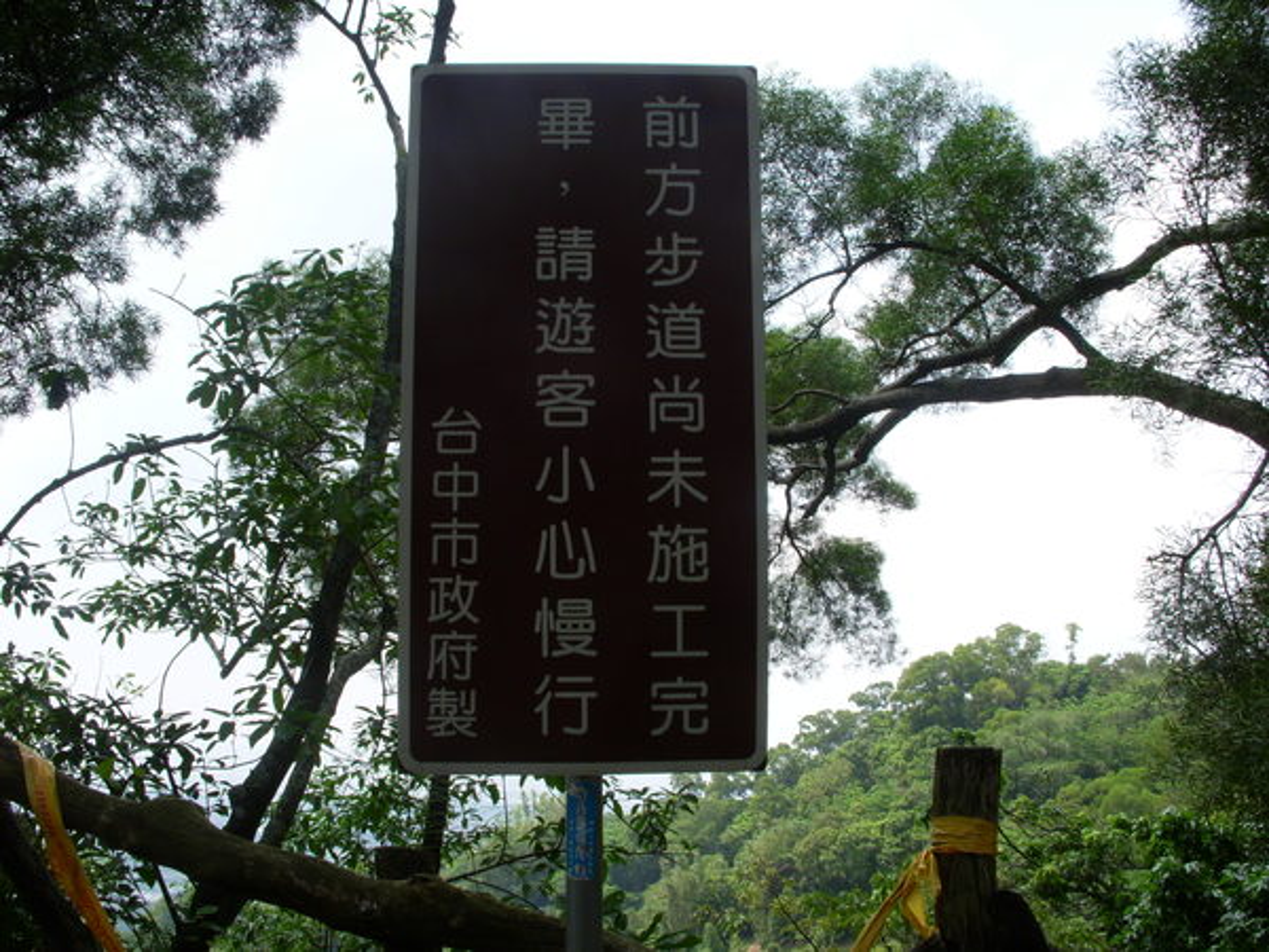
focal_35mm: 38
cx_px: 634
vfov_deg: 37.7
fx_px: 1393
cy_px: 476
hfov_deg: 49.0
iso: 100
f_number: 6.6
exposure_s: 1/160
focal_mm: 6.3
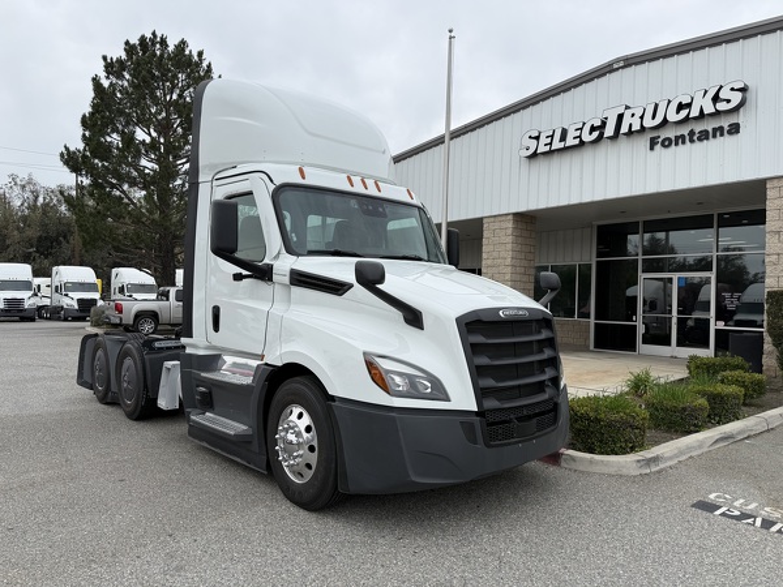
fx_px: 543
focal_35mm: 24
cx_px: 392
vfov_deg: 56.8
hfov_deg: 71.6
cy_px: 294
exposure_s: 1/2525
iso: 80
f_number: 1.78
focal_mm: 6.76
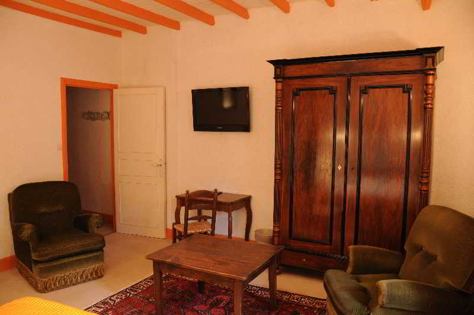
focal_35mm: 27
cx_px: 237
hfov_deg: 67.5
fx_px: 355
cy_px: 158
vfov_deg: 47.8
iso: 640
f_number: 4.5
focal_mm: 18
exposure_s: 1/13
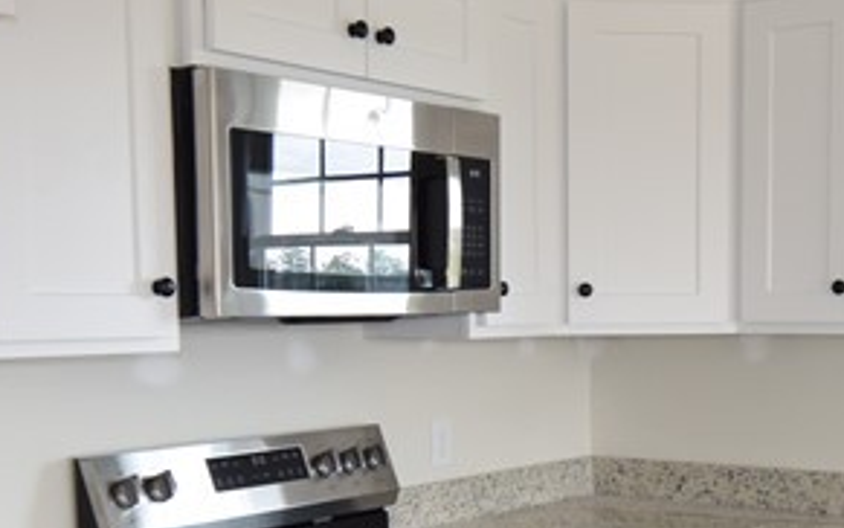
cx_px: 522
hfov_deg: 35.5
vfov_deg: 22.4
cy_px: 441
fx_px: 1311
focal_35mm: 57
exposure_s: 1/125
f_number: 4.5
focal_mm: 10
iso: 400
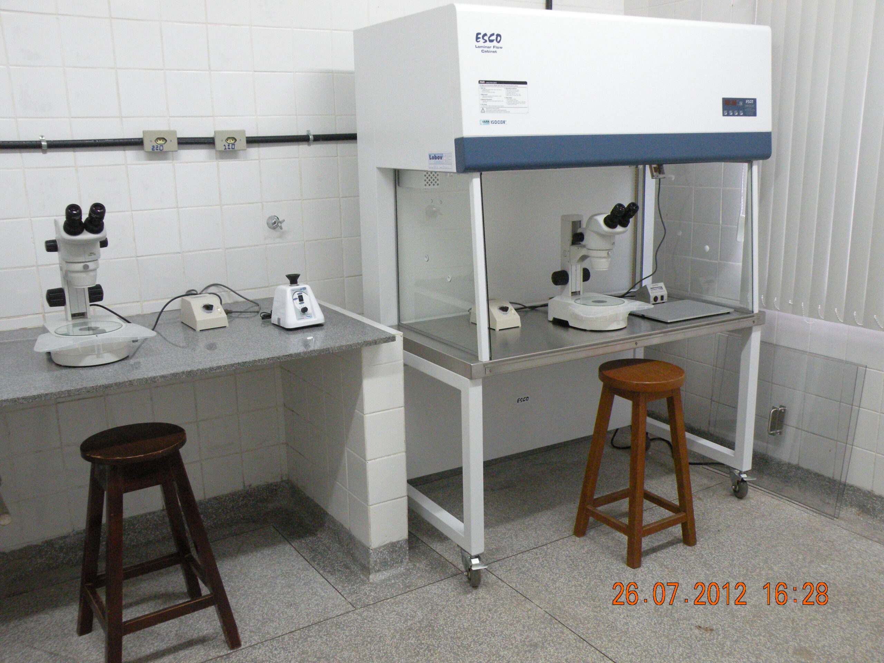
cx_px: 442
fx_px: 843
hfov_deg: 55.4
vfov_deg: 42.9
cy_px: 332
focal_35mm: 33
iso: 374
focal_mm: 5.8
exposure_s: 1/60
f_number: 3.2
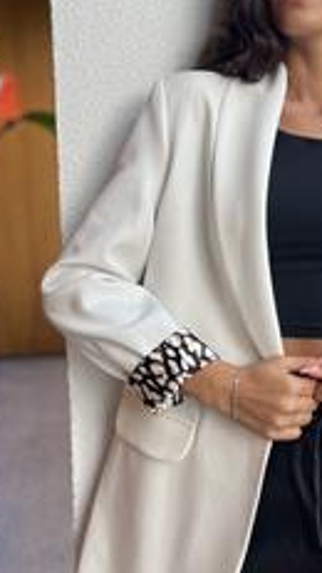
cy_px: 280
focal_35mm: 49
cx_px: 334
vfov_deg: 42.1
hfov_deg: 23.3
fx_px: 743
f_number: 1.5
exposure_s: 1/395
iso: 50
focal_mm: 5.7
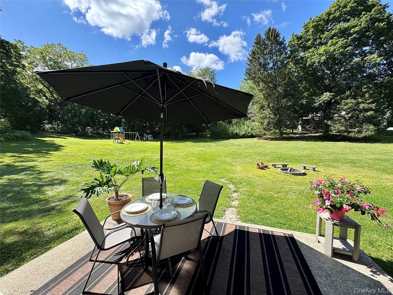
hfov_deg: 102.1
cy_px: 148
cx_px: 196
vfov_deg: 85.7
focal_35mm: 14
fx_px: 159
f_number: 2.2
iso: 40
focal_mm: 2.22
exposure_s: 1/707
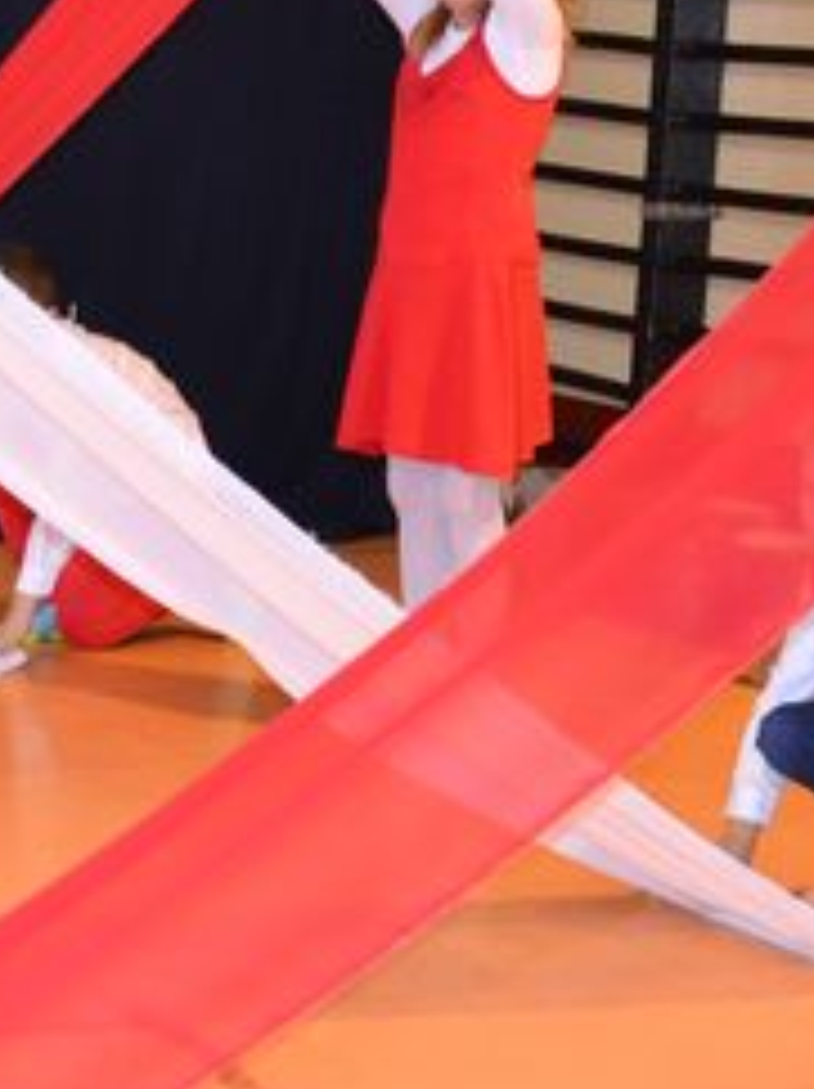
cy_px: 212
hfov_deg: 12.1
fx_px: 3706
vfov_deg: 16.6
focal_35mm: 118
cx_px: -319
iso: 900
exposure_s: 1/60
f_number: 3.8
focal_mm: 22
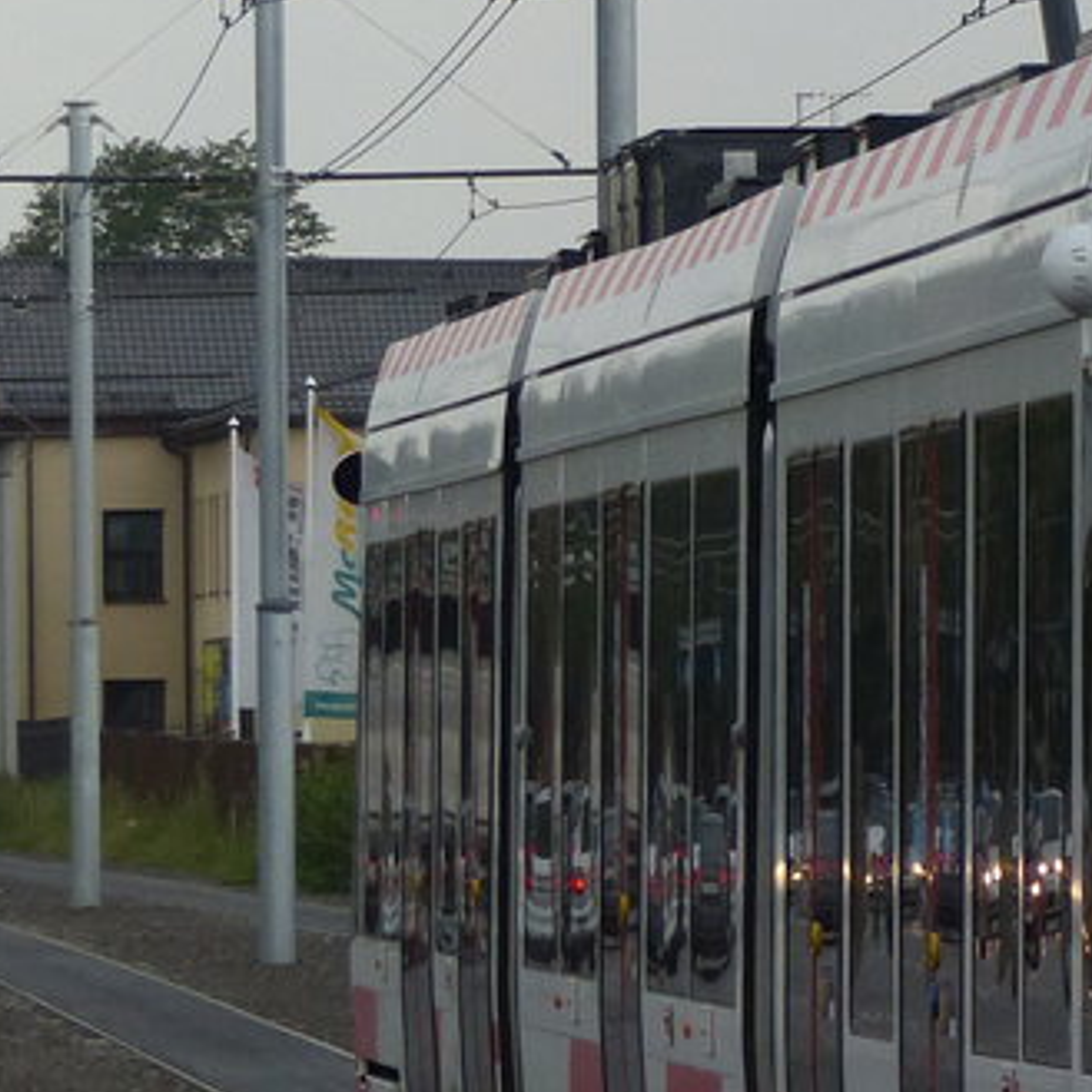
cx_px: 1391
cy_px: 461
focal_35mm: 435
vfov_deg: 4.0
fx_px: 15525
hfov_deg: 4.0
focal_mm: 24.3
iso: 200
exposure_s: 1/500
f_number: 2.8
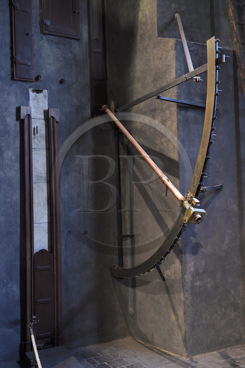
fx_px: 409
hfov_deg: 33.4
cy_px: 184
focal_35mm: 40
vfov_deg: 48.5
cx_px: 122
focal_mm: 40
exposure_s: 1/5
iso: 1600
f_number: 4.5
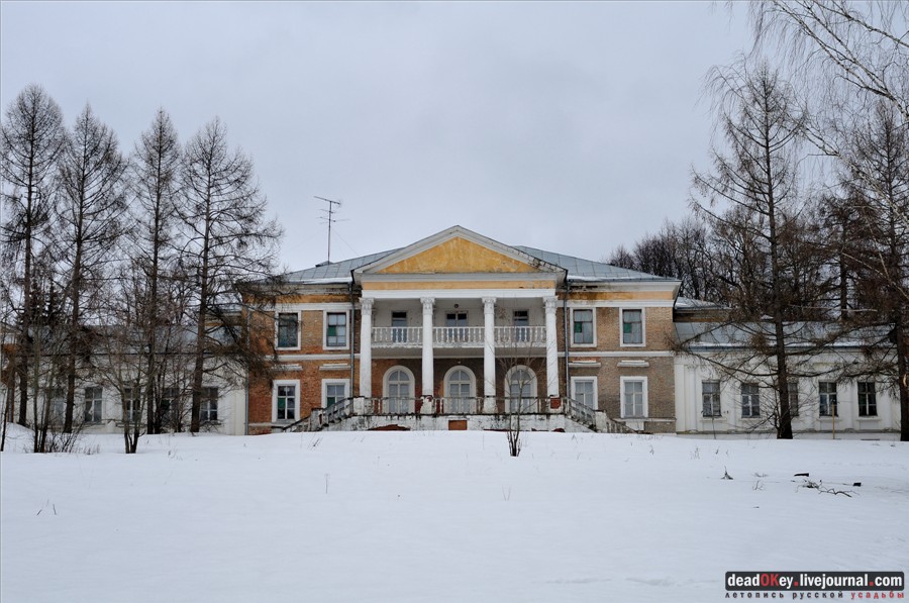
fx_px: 1891
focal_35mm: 75
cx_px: 454
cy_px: 302
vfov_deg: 18.1
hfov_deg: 27.0
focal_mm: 50
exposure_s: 1/640
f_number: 4.5
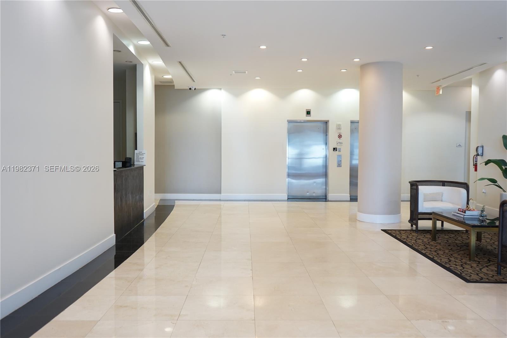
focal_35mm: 31
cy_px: 169
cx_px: 254
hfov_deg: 60.3
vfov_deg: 42.3
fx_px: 436
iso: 500
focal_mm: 31
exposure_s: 1/60
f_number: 3.5
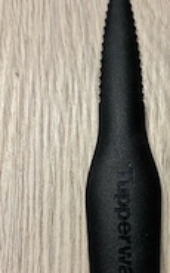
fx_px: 445
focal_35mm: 60
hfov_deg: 21.4
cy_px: 181
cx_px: 133
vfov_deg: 33.7
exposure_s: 1/50
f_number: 1.6
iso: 125
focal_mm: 5.96
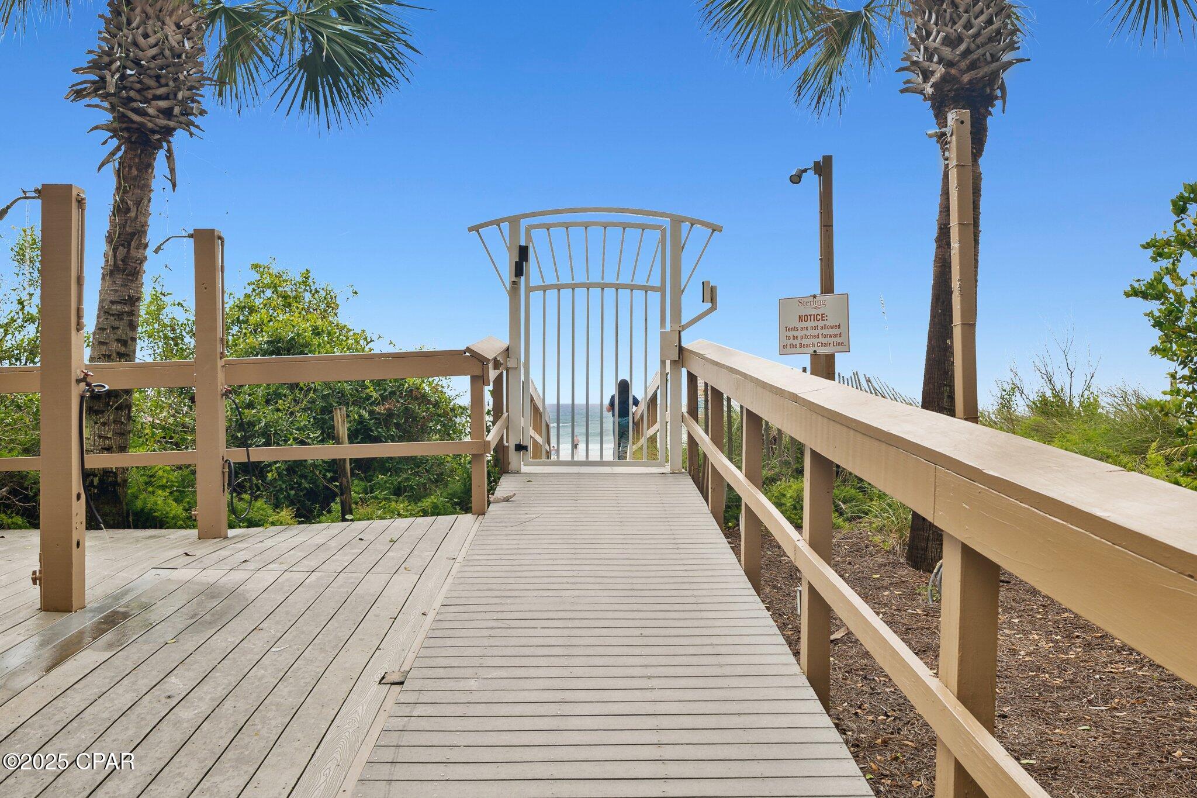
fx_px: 1197
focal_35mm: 36
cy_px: 399
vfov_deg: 36.9
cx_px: 598
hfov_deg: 53.1
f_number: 9
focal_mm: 24
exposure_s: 1/100
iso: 100
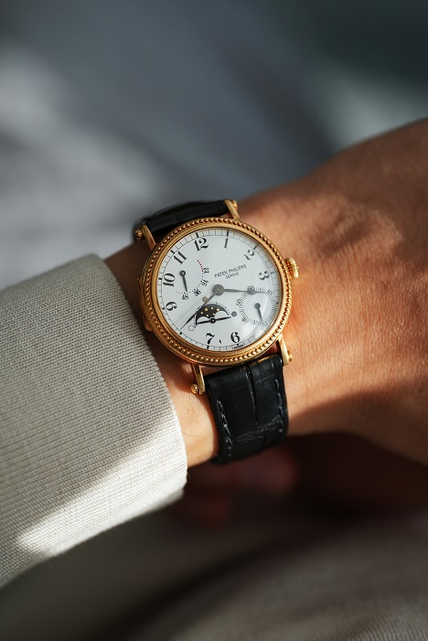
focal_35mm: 105
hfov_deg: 13.1
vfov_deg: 19.4
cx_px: 214
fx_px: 1871
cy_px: 320
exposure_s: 1/320
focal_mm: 105
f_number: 2.8
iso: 800
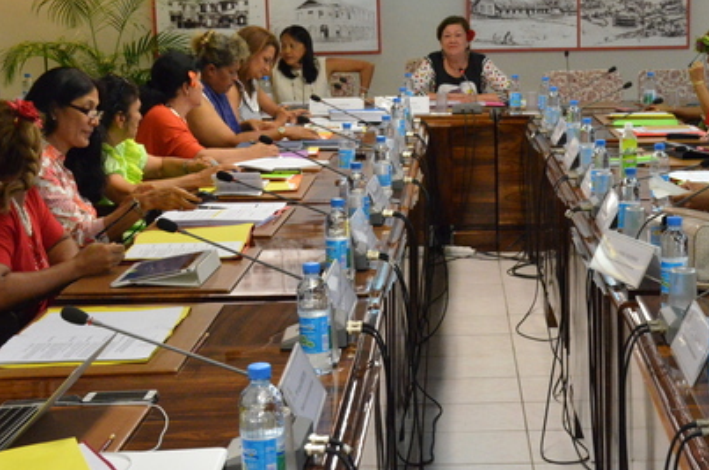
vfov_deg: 16.7
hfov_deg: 24.9
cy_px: 151
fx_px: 1592
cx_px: 503
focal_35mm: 81
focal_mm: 34
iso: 5000
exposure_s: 1/320
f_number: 9
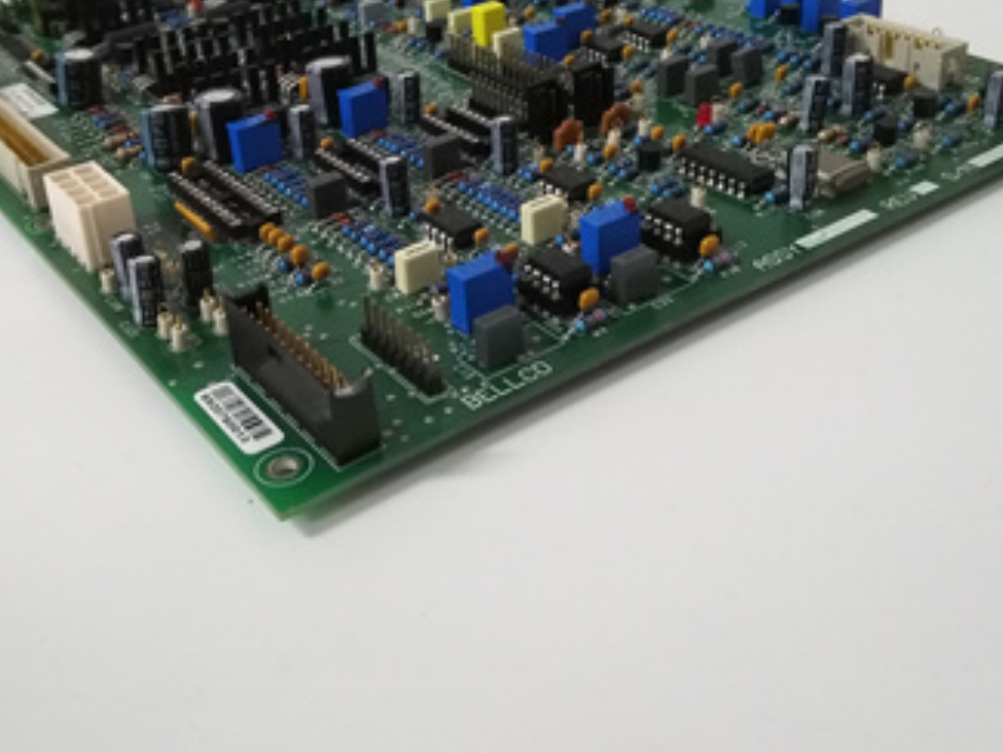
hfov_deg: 46.7
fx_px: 1159
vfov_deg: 35.2
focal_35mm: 40
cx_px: 451
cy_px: 193
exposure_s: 1/30
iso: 244
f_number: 1.8
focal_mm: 3.63
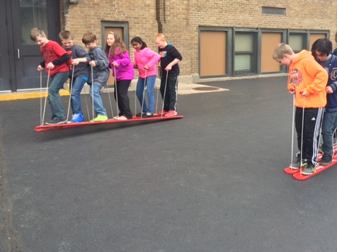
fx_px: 380
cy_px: 90
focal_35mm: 39
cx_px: 211
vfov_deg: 36.5
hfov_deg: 47.4
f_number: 2.2
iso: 32
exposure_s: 1/494
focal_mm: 4.15
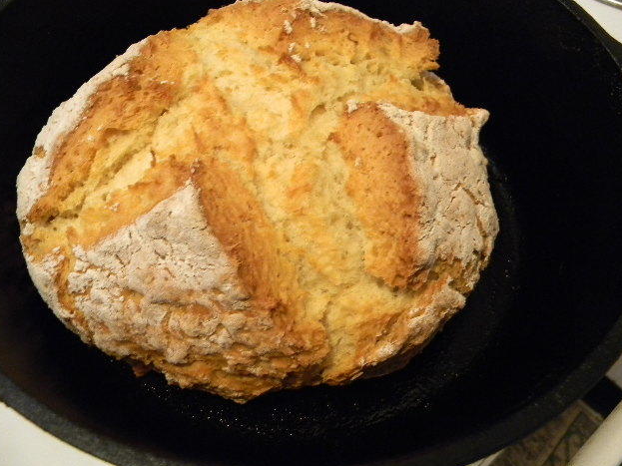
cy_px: 230
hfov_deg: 50.1
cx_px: 311
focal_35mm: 37
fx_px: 665
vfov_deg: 38.7
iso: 400
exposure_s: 1/4.1
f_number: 3.7
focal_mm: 6.4
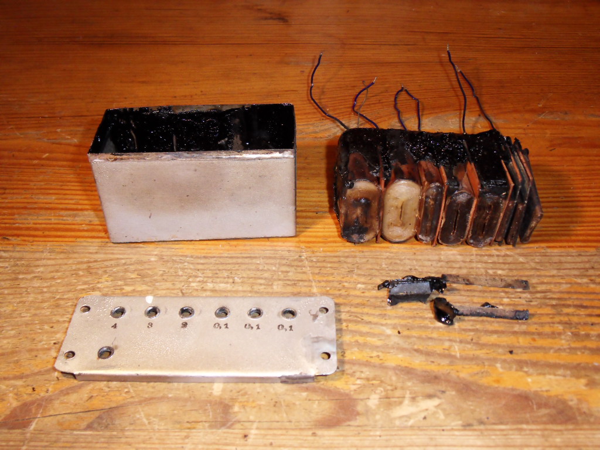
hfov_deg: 51.4
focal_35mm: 36
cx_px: 300
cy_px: 225
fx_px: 624
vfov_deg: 39.7
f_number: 3.9
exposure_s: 1/60
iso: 400
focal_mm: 6.3
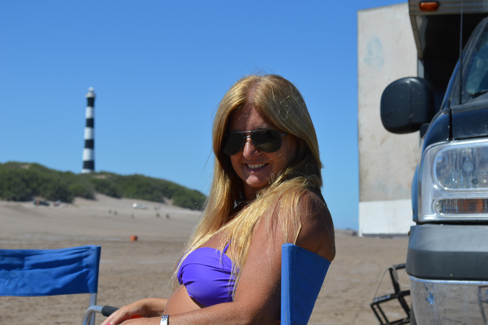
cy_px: 162
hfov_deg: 24.6
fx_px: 1117
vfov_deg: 16.5
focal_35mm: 82
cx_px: 244
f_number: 7.1
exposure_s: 1/400
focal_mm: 55
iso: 100
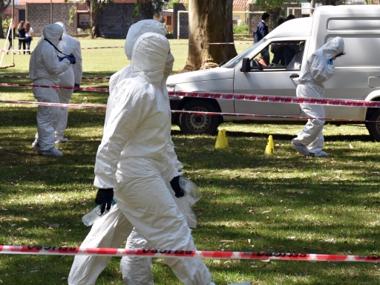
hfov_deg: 11.4
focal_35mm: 173
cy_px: 108
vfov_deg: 8.6
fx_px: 1899
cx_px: 238
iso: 400
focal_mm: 60
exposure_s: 1/500
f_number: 8
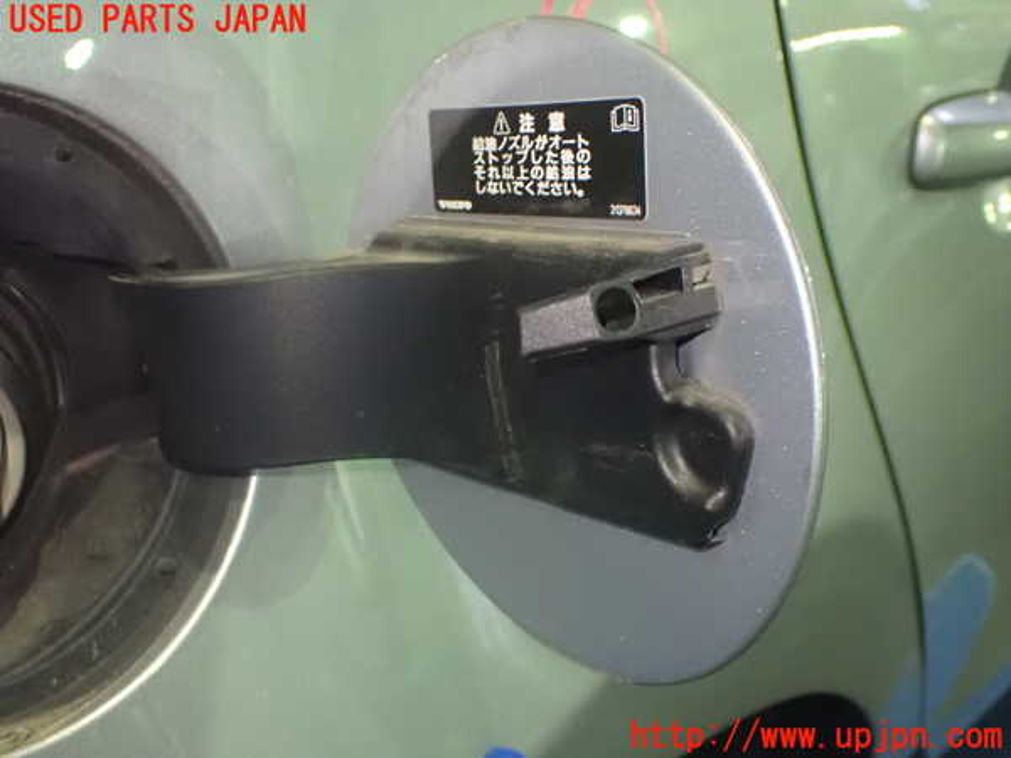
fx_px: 1285
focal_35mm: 44
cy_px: 379
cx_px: 506
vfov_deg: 32.9
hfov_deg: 42.9
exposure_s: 1/30
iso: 1600
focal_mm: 7.84
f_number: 2.9
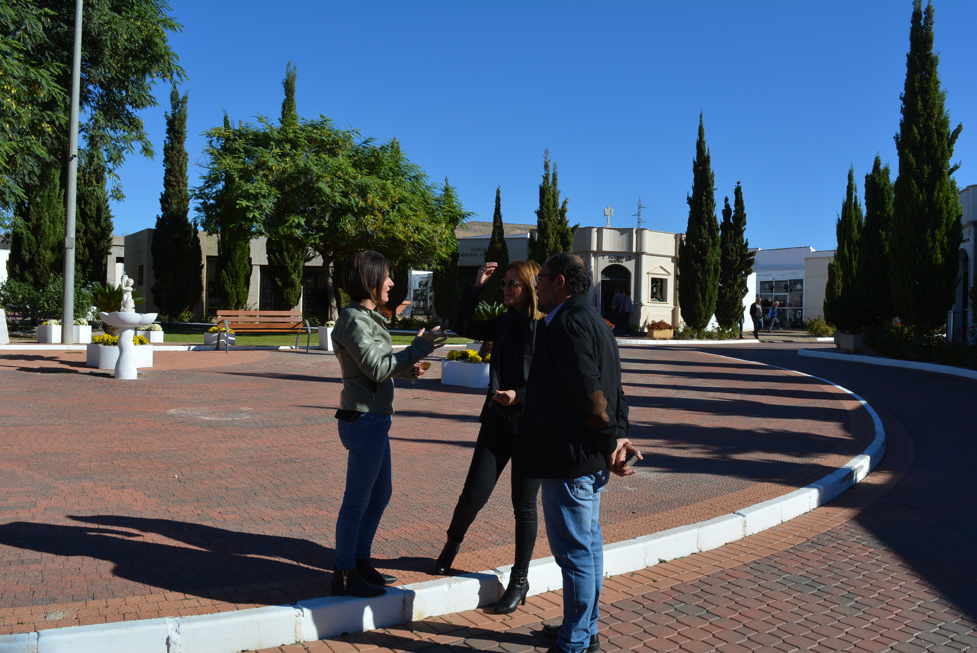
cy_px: 326
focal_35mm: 32
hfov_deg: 59.5
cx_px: 488
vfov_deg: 41.8
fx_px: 856
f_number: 9
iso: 100
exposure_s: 1/320
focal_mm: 21
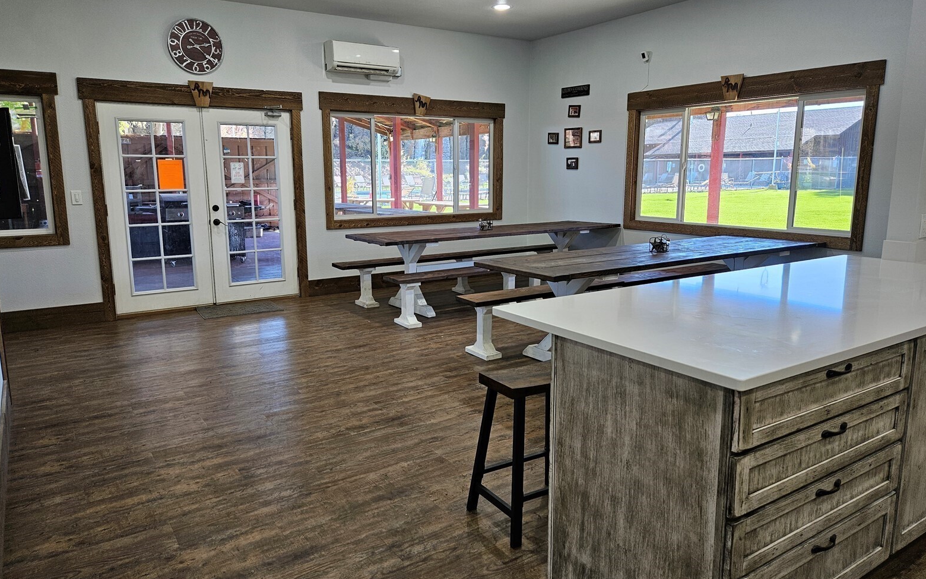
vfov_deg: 49.2
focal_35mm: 25
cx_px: 454
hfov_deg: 72.5
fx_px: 631
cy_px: 269
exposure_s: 1/120
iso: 80
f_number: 1.8
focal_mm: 5.4
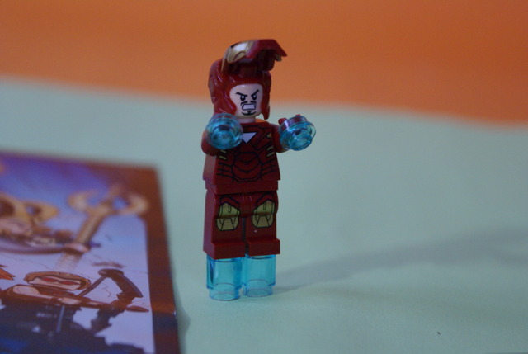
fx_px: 1542
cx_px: 264
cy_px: 177
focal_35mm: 105
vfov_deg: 13.1
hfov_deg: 19.4
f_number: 5.6
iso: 800
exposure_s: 1/10
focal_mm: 70
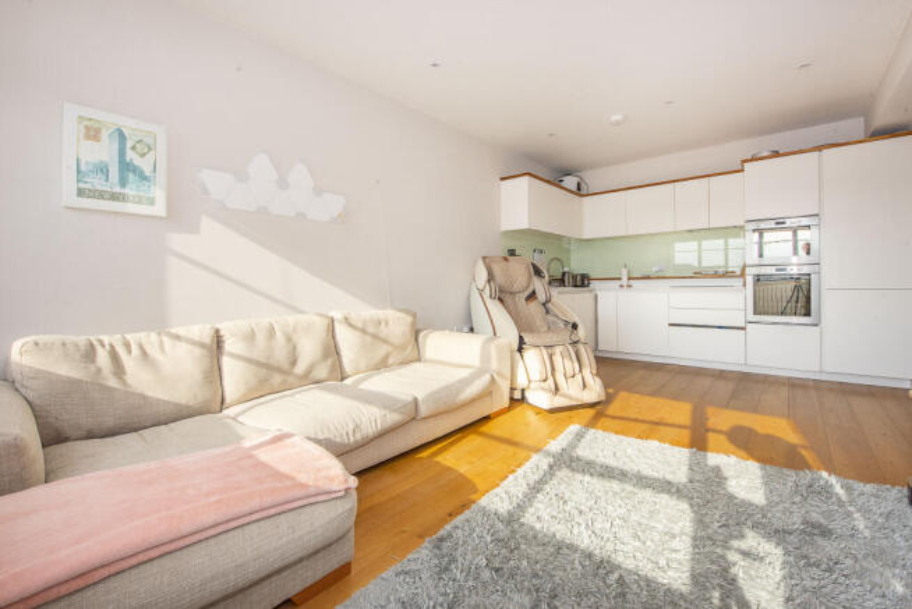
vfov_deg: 81.3
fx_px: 355
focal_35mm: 14
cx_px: 456
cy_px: 304
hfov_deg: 104.2
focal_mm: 14
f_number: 14
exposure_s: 1/160
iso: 500
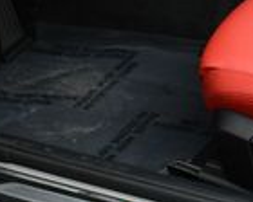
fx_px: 1288
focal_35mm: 172
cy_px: -79
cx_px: 351
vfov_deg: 8.8
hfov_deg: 10.9
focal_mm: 20
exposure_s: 1/250
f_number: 8
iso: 140
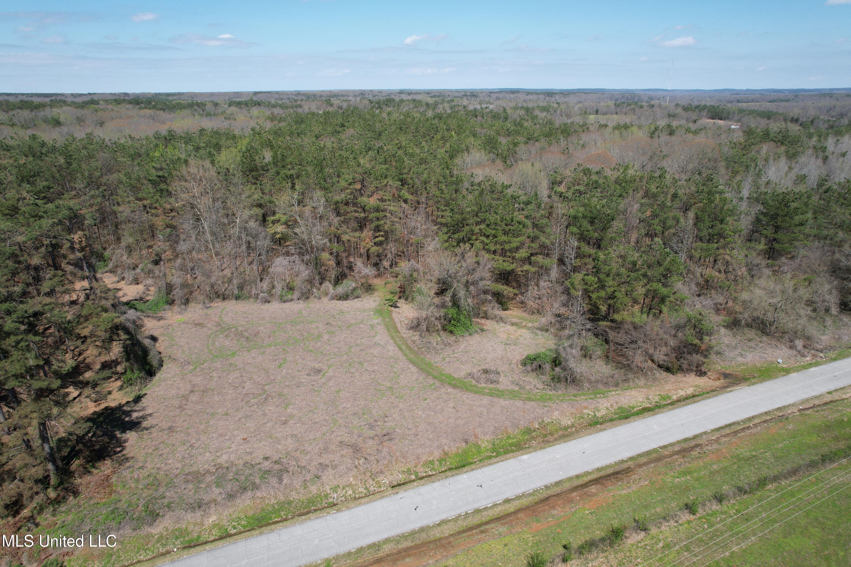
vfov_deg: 57.2
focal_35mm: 22
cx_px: 426
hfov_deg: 78.6
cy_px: 284
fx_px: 520
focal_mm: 8.38
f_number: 2.8
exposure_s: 1/1600
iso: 110
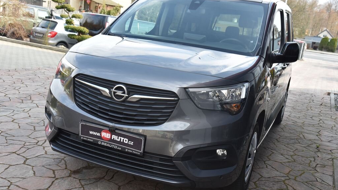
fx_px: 359
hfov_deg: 50.5
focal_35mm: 40
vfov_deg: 29.7
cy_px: 94
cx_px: 169
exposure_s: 1/200
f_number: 7.1
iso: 500
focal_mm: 38
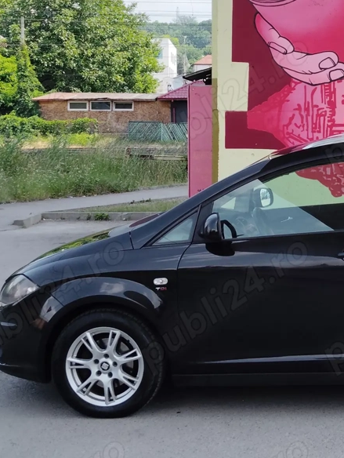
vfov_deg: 29.1
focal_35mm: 66
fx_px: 873
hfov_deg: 21.7
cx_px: 315
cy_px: 144
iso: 50
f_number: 1.8
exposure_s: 1/940
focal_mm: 4.25
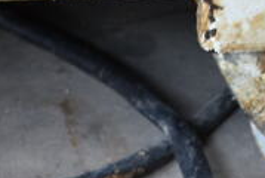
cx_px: 187
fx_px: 678
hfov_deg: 22.0
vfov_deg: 13.7
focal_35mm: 92
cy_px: 297
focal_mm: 18
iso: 500
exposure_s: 1/30
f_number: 3.5
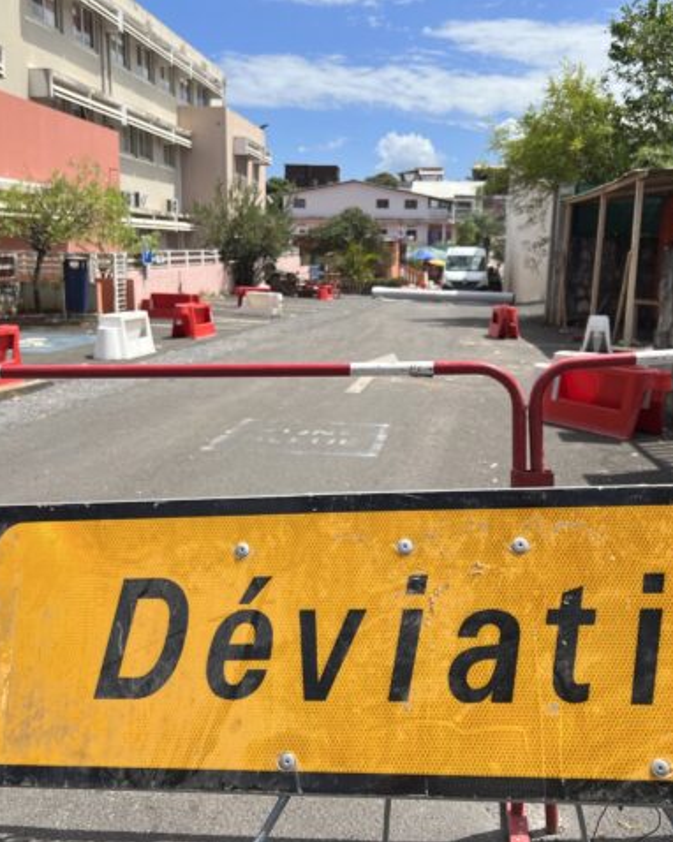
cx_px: 361
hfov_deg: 43.3
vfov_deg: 52.9
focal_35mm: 34
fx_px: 847
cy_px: 421
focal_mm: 5.7
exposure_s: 1/3831
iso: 50
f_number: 1.5
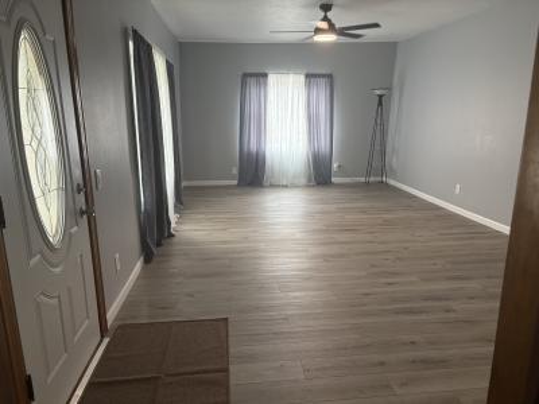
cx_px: 270
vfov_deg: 53.1
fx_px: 405
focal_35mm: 26
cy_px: 202
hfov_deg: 67.3
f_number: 1.6
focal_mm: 5.96
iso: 125
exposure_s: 1/91
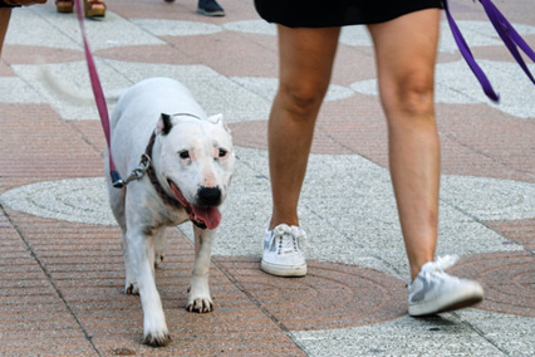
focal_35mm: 152
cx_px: 328
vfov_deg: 9.0
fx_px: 2259
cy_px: 210
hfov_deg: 13.5
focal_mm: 55
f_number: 11
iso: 160
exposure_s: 1/60
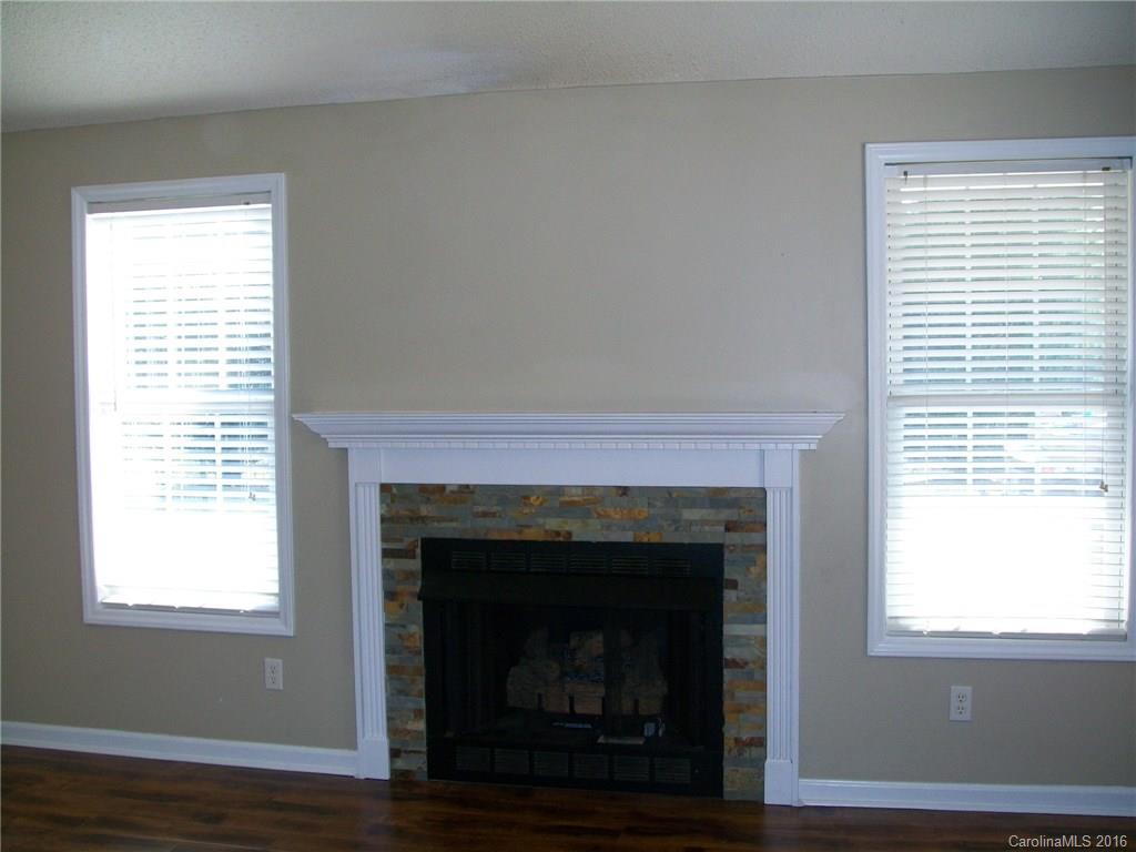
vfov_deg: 39.7
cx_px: 568
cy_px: 426
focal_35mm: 36
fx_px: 1181
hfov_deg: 51.4
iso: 64
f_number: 2.7
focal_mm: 6
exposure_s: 1/60
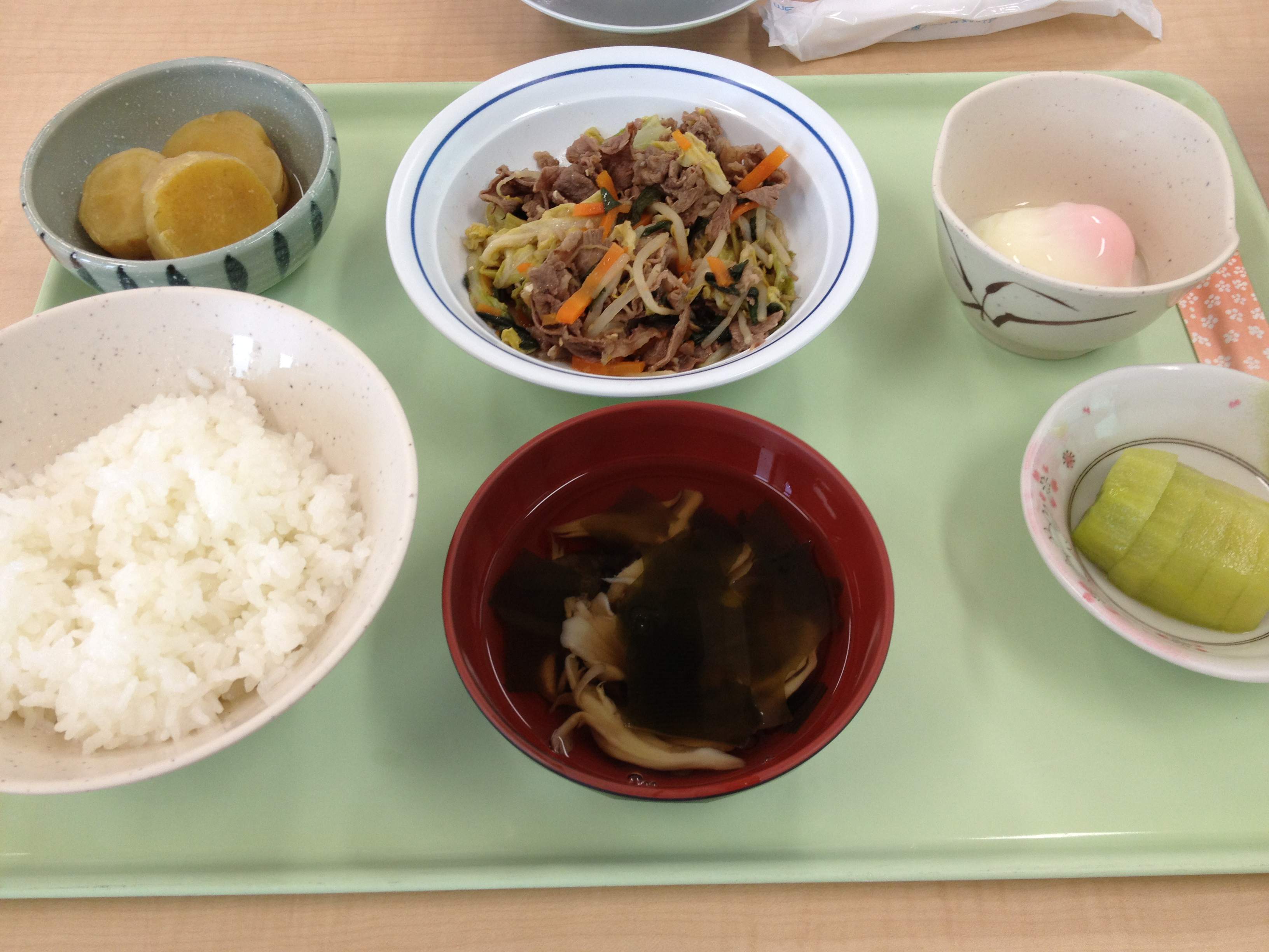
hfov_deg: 52.6
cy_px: 476
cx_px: 634
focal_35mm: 35
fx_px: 1283
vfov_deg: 40.7
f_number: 2.4
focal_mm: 4.28
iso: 80
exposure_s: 1/60
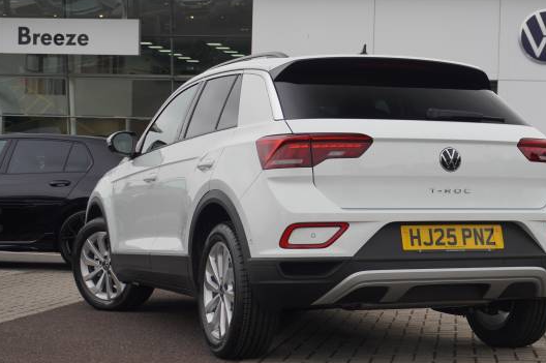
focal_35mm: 75
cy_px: 178
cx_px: 309
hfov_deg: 27.1
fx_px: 1130
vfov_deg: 18.2
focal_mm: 41
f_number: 5.6
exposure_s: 1/90
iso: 100
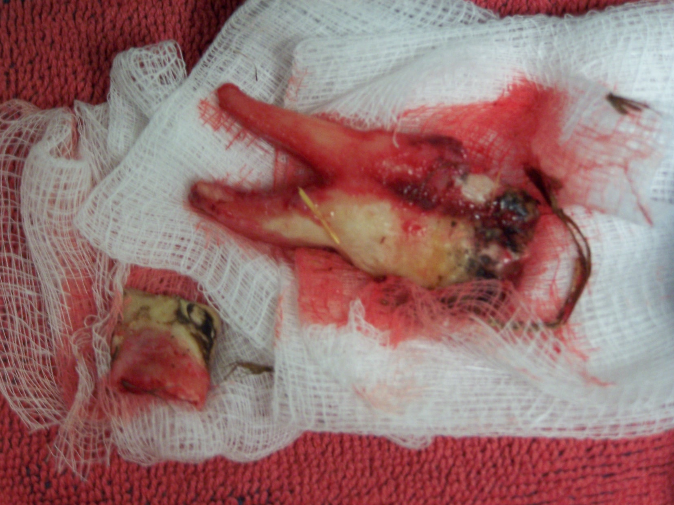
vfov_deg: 11.6
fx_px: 2492
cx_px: 337
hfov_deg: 15.4
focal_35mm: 128
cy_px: 252
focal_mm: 21.2
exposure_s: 1/15
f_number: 3.2
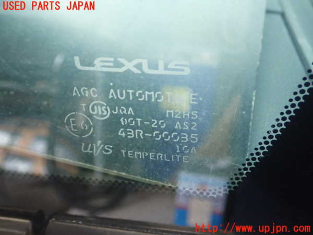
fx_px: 362
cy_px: 118
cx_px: 156
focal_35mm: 40
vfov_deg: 36.0
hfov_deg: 46.8
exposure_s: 1/40
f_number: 2.8
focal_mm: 7.34
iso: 400
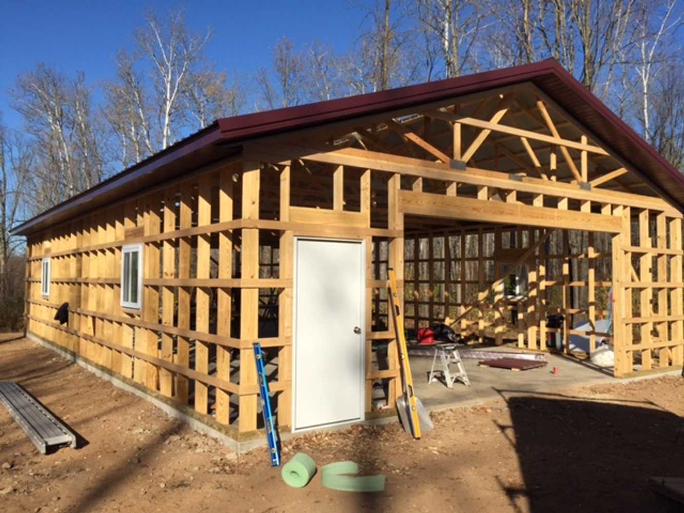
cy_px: 256
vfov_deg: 48.2
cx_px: 342
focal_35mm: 29
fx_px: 573
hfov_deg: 61.7
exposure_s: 1/2326
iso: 32
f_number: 2.2
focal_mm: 4.15
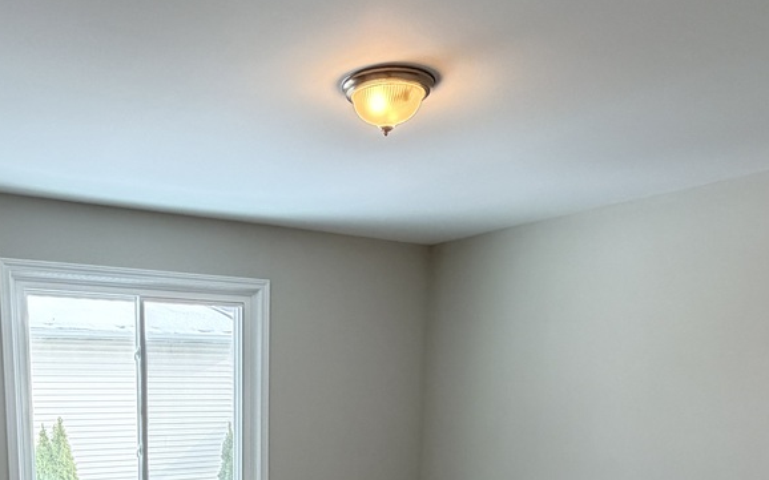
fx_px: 775
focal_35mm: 37
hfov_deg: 51.8
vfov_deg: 30.9
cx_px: 259
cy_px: 519
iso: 125
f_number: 2.2
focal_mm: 2.22
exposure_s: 1/120
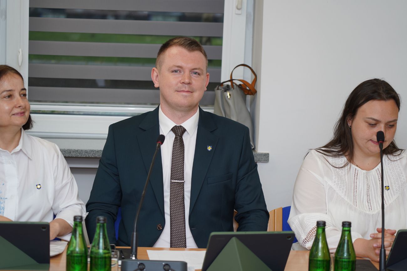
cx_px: 204
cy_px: 136
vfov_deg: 13.0
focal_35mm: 105
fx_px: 1187
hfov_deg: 19.5
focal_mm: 105
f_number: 4
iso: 200
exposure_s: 1/100
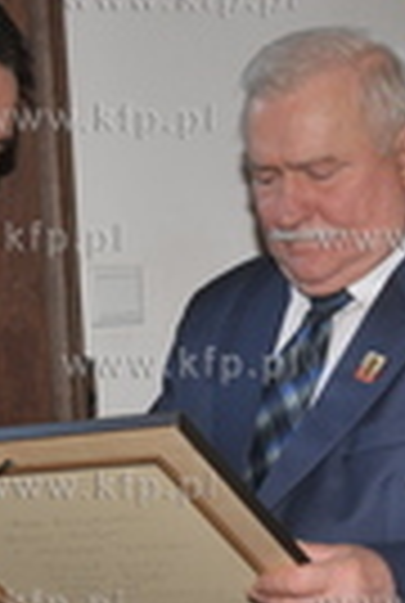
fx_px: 1897
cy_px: 423
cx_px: 338
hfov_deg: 12.1
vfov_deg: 18.0
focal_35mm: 113
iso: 400
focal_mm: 38
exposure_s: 1/60
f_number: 5.6
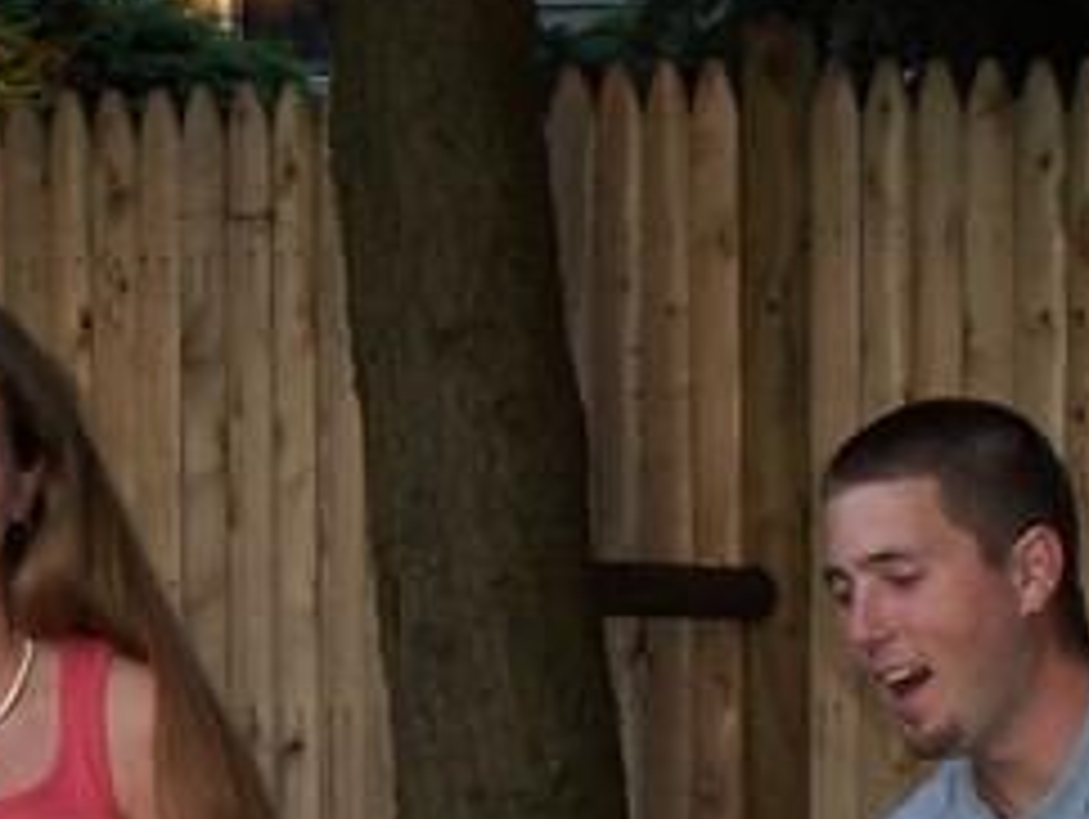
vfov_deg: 6.3
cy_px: 760
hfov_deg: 8.4
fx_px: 7400
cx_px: 580
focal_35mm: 235
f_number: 4.1
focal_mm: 13.5
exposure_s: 1/90
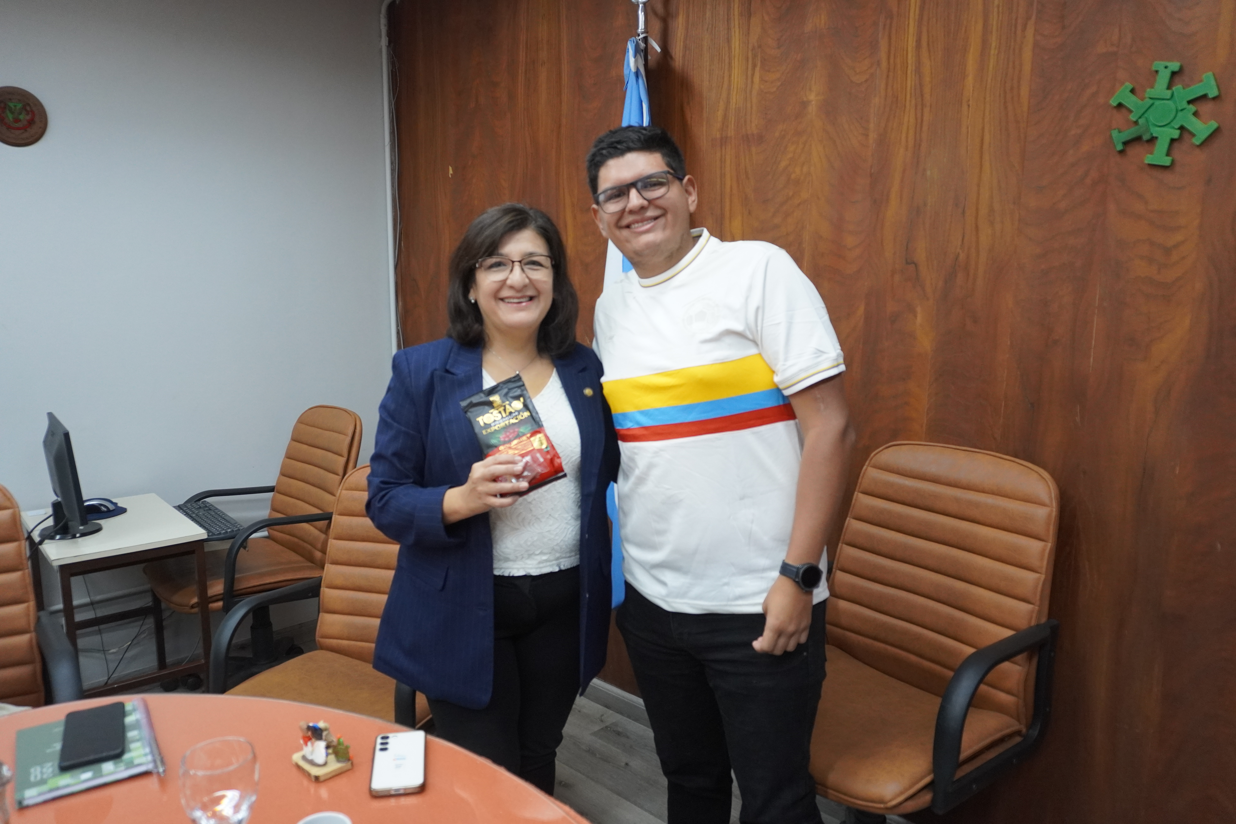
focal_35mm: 26
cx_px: 618
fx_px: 875
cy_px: 412
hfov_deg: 70.4
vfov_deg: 50.4
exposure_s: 1/160
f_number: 4
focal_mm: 17
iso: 1600
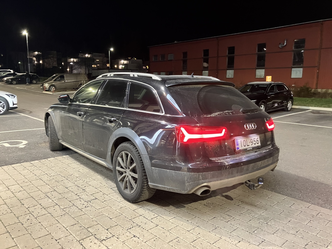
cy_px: 124
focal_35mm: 28
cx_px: 166
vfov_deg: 49.7
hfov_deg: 63.4
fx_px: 269
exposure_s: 1/24
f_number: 1.8
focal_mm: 3.99
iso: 640
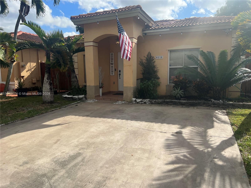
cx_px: 126
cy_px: 94
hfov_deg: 67.3
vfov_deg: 53.1
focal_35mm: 26
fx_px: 189
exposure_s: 1/4630
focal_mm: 5.7
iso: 50
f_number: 1.5
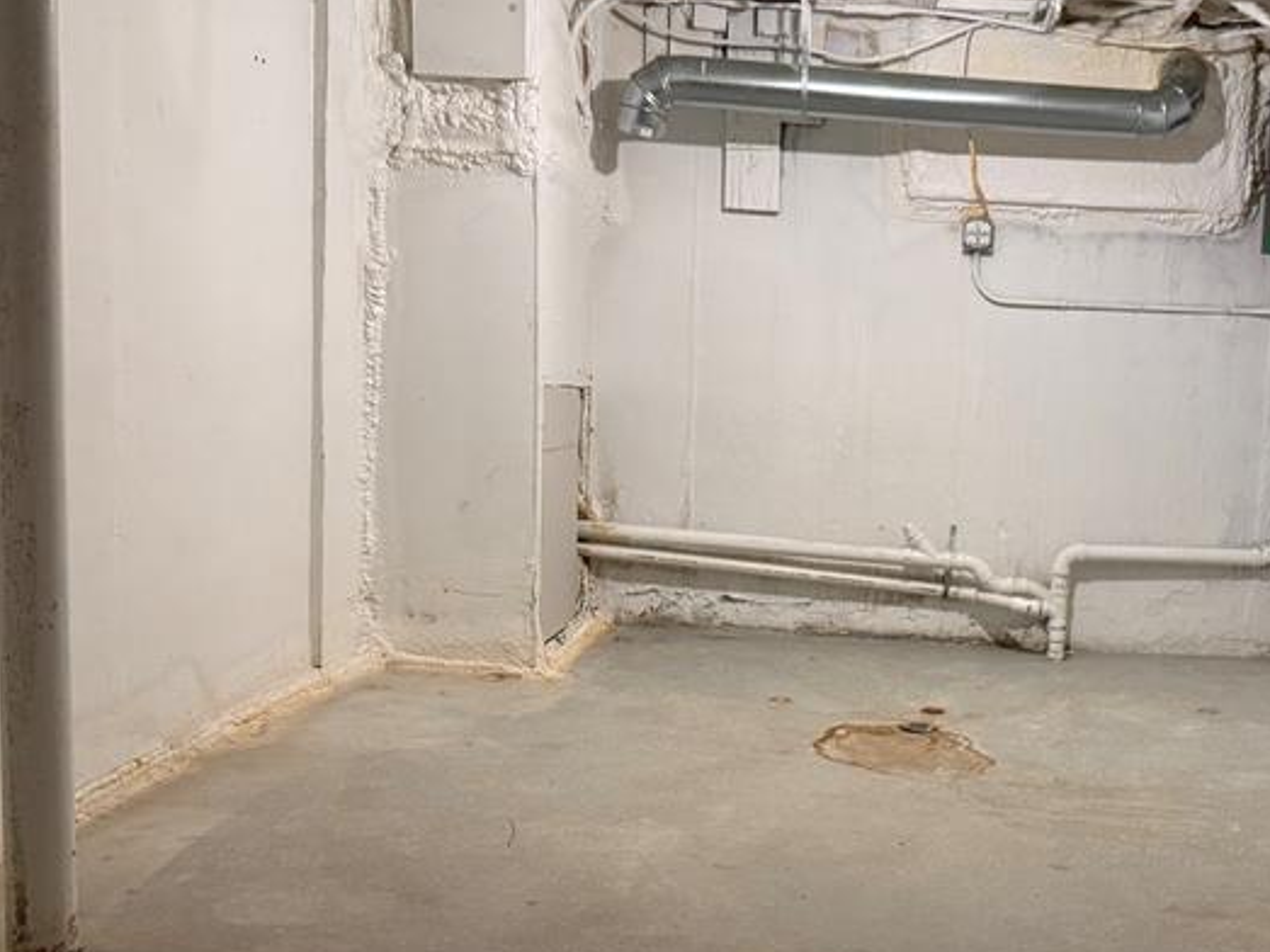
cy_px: 634
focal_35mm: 47
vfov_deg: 30.6
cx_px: 930
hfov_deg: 39.5
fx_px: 1724
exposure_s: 1/60
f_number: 1.78
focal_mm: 6.76
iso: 400
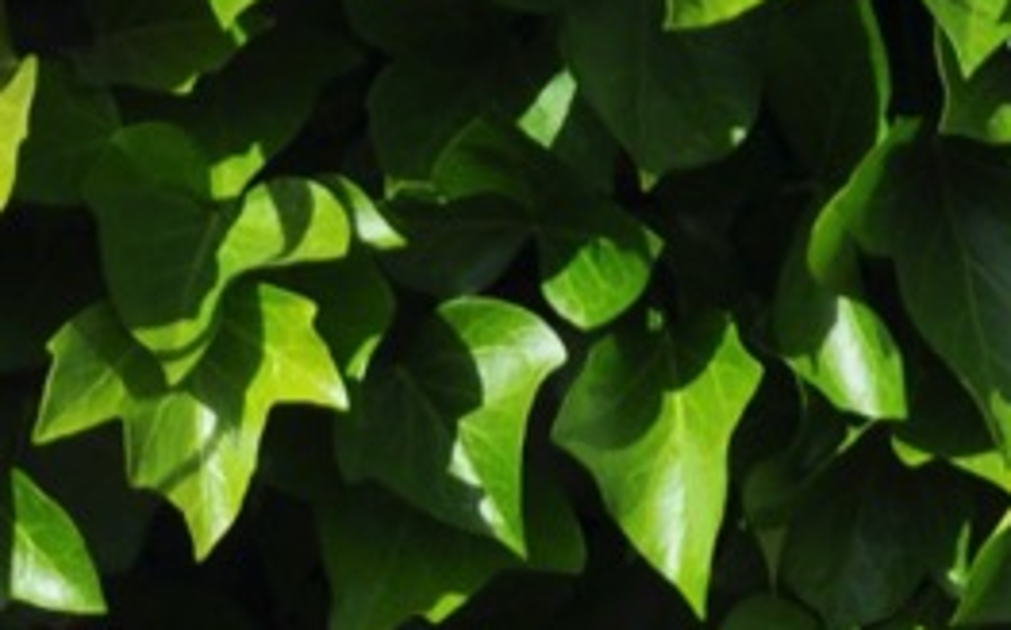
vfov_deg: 2.4
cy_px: 330
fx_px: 14869
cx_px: -1176
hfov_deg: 3.8
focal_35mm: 540
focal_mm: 62
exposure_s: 1/400
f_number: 10
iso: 200
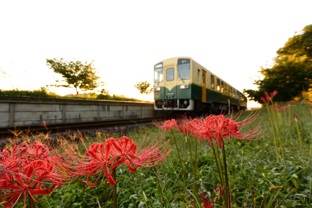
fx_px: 156
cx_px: 156
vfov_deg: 67.3
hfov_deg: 90.0
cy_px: 104
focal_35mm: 18
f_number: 4.5
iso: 400
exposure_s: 1/200
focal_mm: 6.7
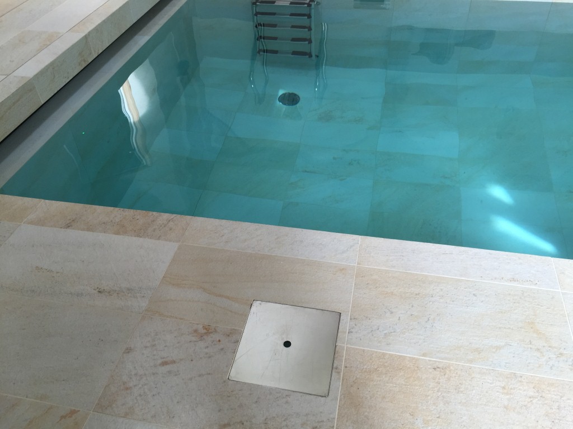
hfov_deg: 61.7
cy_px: 214
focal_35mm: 29
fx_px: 480
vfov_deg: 48.2
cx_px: 286
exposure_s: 1/60
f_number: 2.2
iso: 32
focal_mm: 4.15
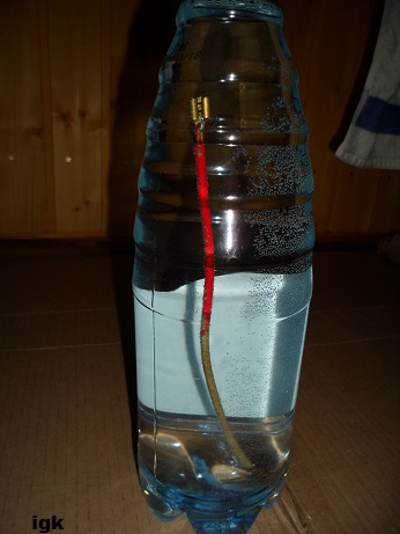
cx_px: 200
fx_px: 400
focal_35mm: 26
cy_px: 267
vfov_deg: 67.3
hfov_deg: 53.1
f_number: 9.4
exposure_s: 1/15
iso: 100
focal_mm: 4.9
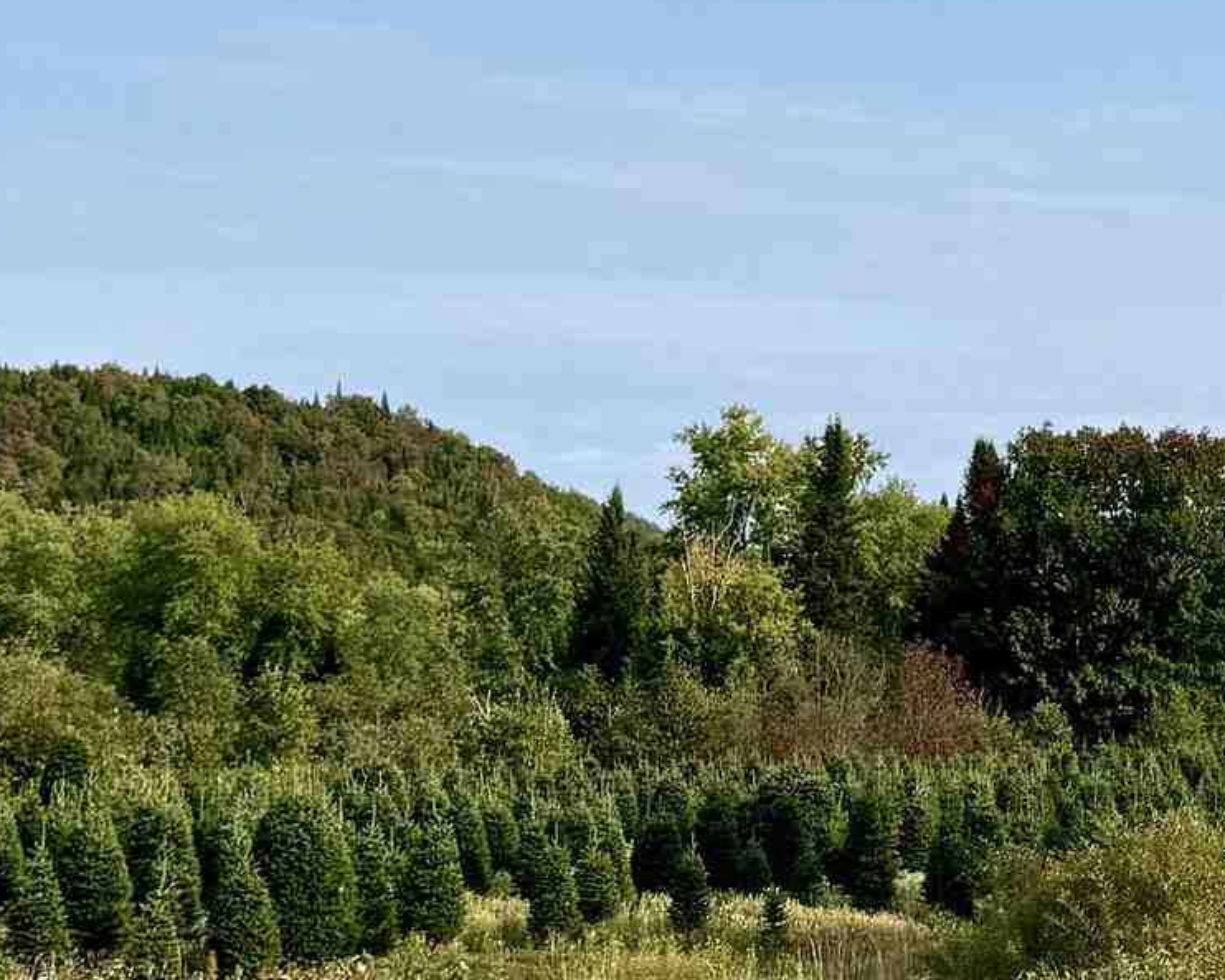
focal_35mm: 97
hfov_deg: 19.0
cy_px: 505
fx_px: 3518
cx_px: 1327
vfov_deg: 15.9
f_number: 1.78
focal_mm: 6.76
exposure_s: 1/3597
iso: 80
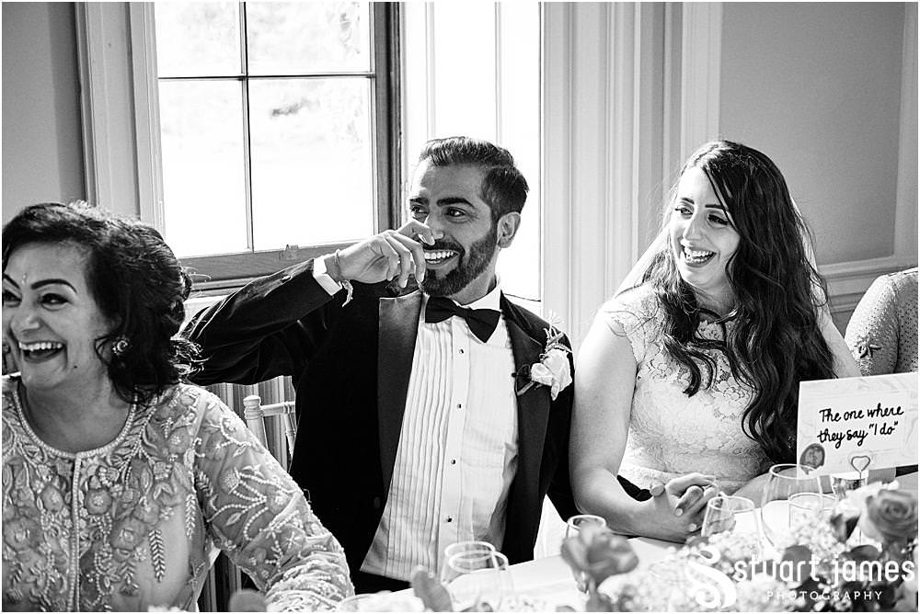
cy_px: 307
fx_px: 1355
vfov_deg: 25.6
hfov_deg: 37.5
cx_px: 460
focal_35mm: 53
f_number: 3.2
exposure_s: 1/160
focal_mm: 35
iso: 2500
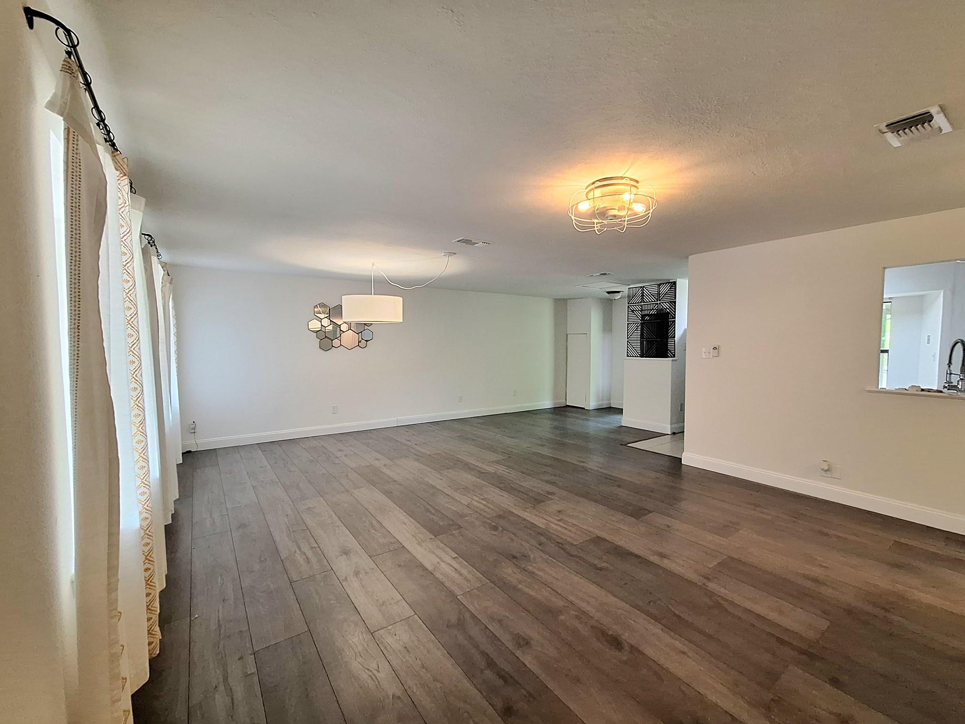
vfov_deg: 85.7
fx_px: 390
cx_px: 485
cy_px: 361
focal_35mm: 14
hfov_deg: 102.1
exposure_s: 1/40
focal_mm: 1.74
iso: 200
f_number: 2.2
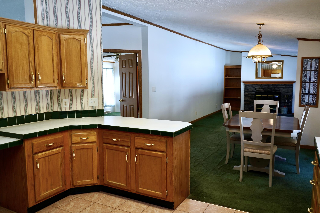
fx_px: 249
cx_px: 160
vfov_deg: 46.4
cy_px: 106
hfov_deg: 65.5
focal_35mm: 28
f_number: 4
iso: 1000
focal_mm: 28
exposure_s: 1/160
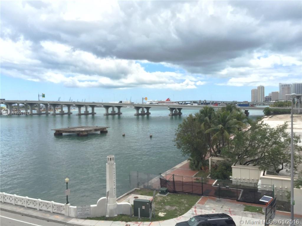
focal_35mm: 29
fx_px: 253
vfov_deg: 48.2
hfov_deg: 61.7
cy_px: 113
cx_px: 151
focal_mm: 4.15
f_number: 2.2
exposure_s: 1/514
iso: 32
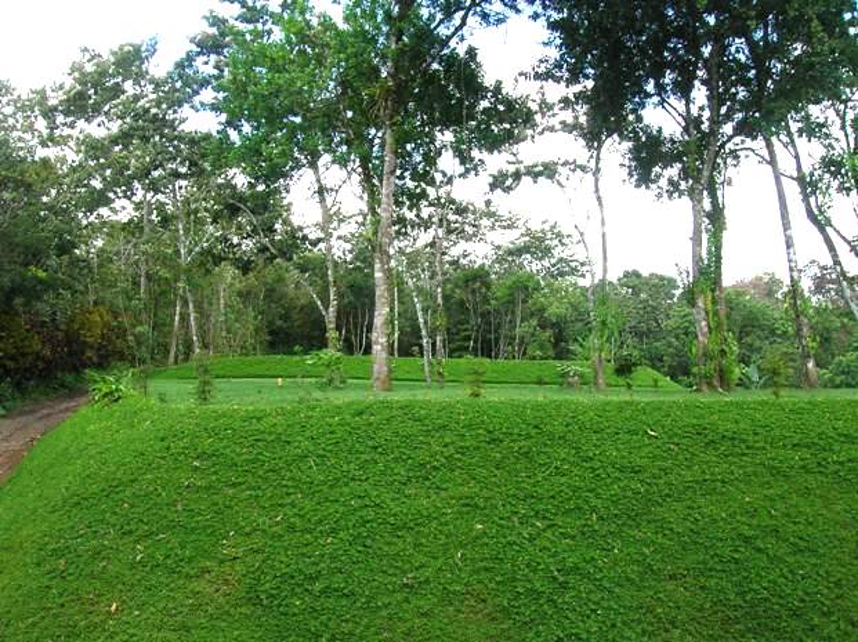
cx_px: 429
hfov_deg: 54.0
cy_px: 321
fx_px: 842
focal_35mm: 34
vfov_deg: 41.8
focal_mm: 5.7
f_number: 4.9
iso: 50
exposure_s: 1/110
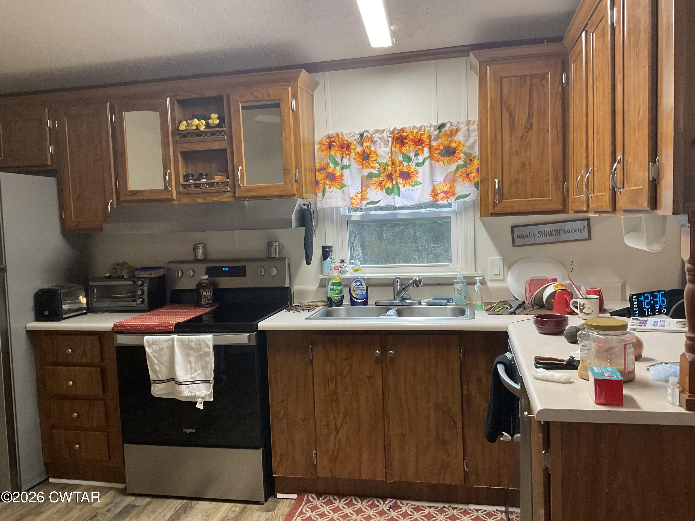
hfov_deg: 61.7
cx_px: 348
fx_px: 582
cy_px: 260
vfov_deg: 48.2
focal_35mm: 29
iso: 80
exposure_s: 1/60
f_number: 1.8
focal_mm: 3
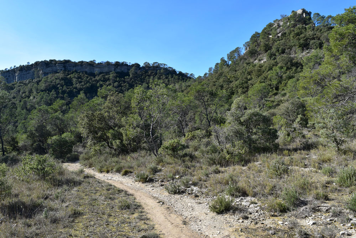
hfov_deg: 67.4
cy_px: 119
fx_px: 267
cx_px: 178
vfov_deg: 47.9
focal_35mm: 27
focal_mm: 18
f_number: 13
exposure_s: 1/320
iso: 400
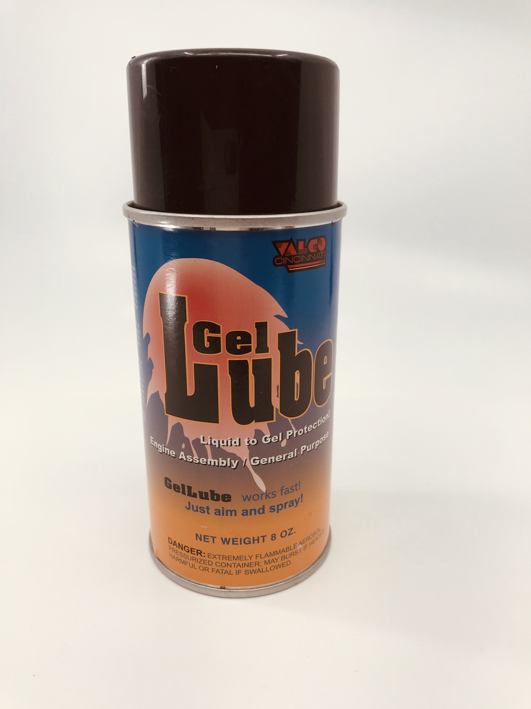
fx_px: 573
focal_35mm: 28
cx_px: 266
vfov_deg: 63.4
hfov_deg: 49.7
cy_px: 354
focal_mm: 3.99
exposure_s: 1/567
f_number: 1.8
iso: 20
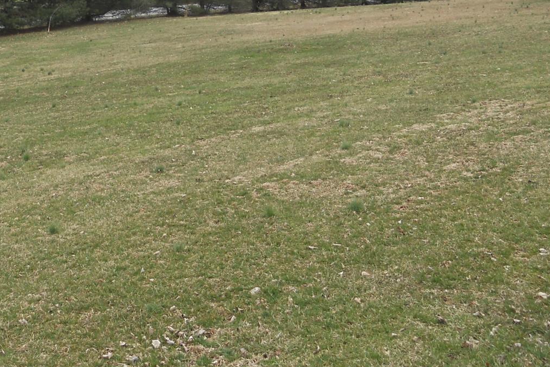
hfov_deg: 34.3
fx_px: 871
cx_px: 138
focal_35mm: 57
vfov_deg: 23.1
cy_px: 25
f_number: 3.2
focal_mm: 4.9
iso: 80
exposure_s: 1/400
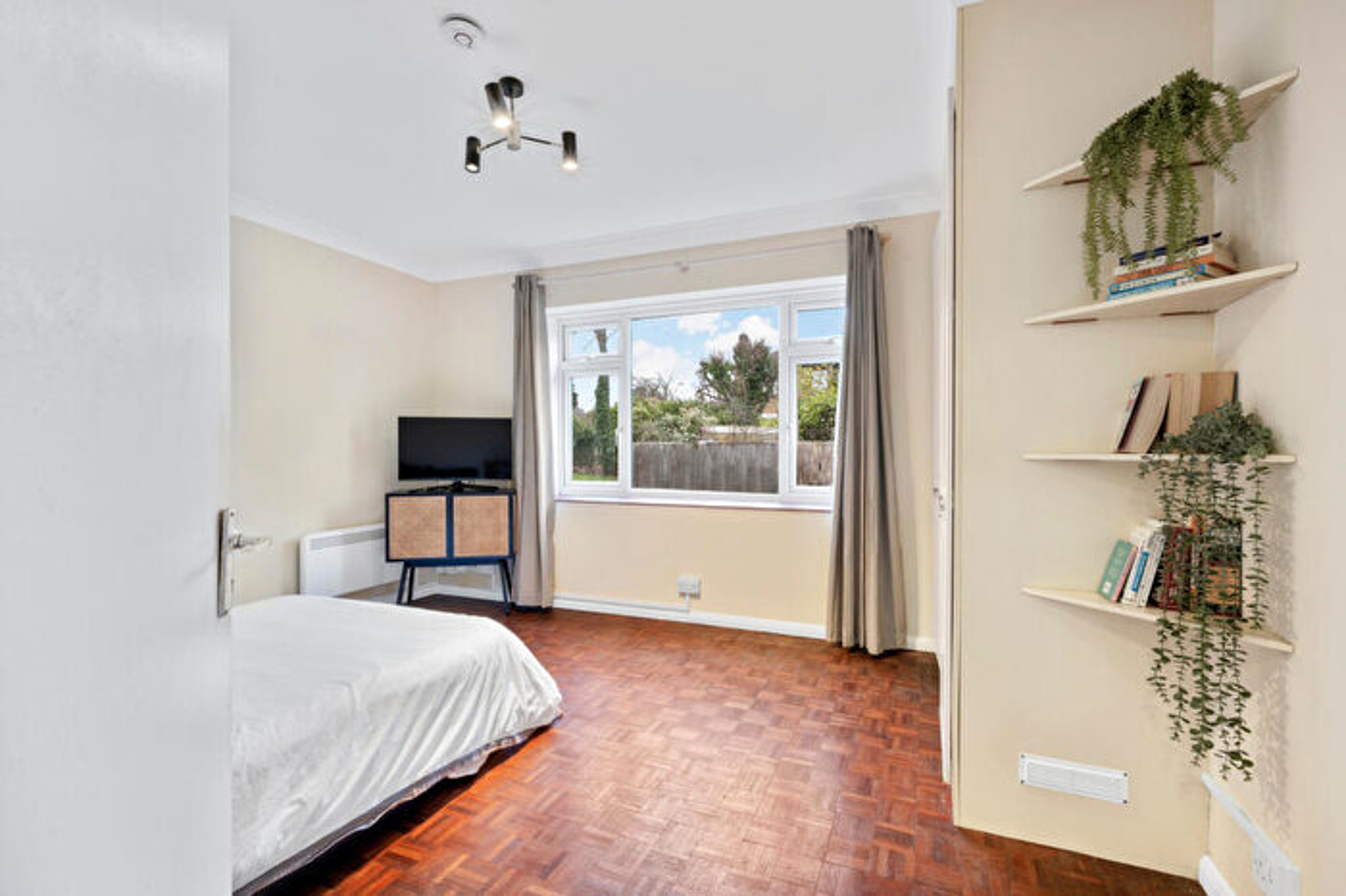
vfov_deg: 77.3
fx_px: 561
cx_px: 673
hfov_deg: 100.4
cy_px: 448
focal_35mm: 15
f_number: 16
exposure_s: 3
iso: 200
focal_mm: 15
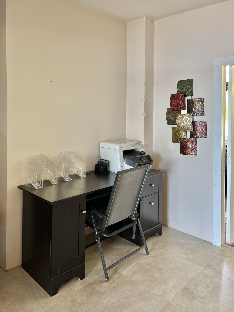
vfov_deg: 67.3
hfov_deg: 53.1
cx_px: 117
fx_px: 234
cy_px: 156
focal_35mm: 26
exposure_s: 1/60
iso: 80
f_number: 1.5
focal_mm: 5.7
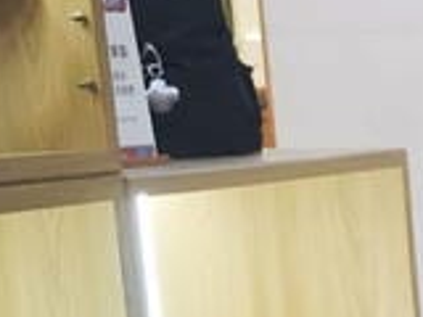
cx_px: 1248
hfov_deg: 9.2
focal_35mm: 173
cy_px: 449
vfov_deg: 8.4
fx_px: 2114
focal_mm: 8.72
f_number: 1.63
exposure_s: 1/360
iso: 1600
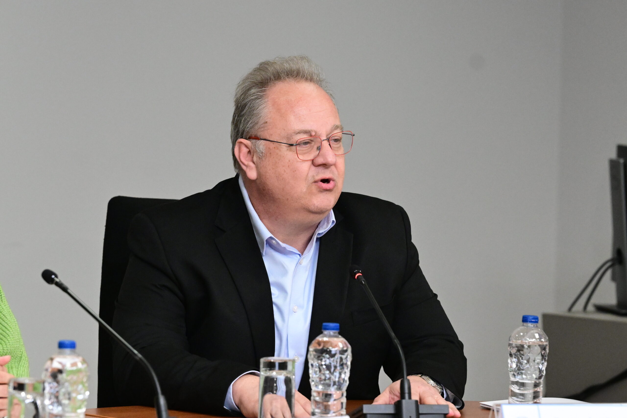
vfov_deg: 5.6
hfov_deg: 8.3
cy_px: 209
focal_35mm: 247
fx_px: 4302
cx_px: 314
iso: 5000
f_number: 4.5
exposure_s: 1/640
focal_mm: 165
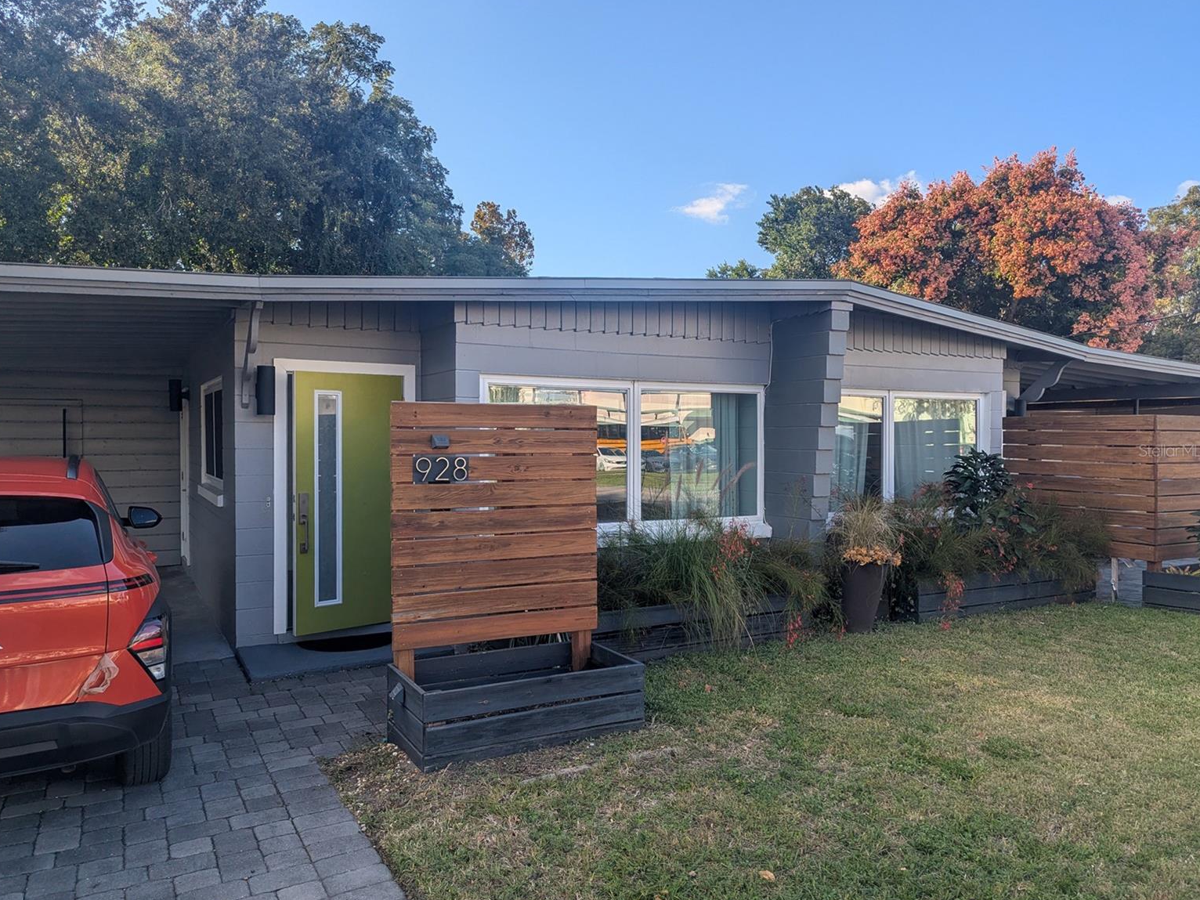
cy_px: 450
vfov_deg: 54.9
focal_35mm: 25
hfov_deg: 69.4
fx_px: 867
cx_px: 588
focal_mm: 6.81
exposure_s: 1/1300
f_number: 1.85
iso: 49
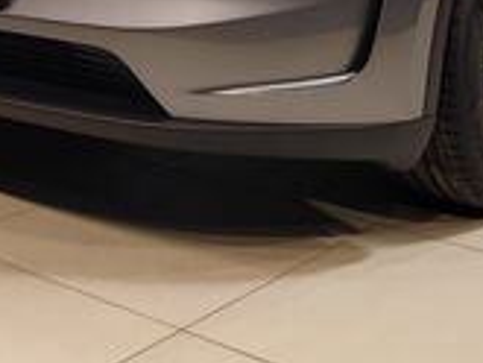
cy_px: -135
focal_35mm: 76
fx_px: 1061
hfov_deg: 25.6
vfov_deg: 17.9
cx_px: 272
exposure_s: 1/50.1
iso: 500
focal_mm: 8.72
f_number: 2
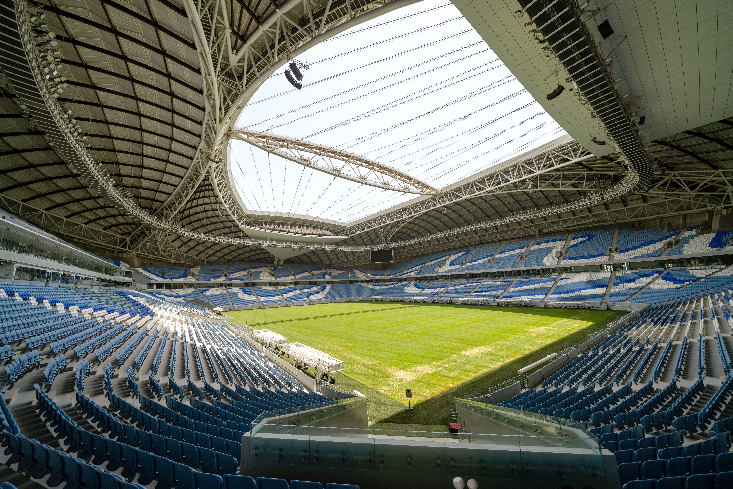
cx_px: 366
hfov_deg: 112.6
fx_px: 244
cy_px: 244
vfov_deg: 90.0
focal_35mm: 12
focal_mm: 12
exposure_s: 1/640
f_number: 4
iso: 100
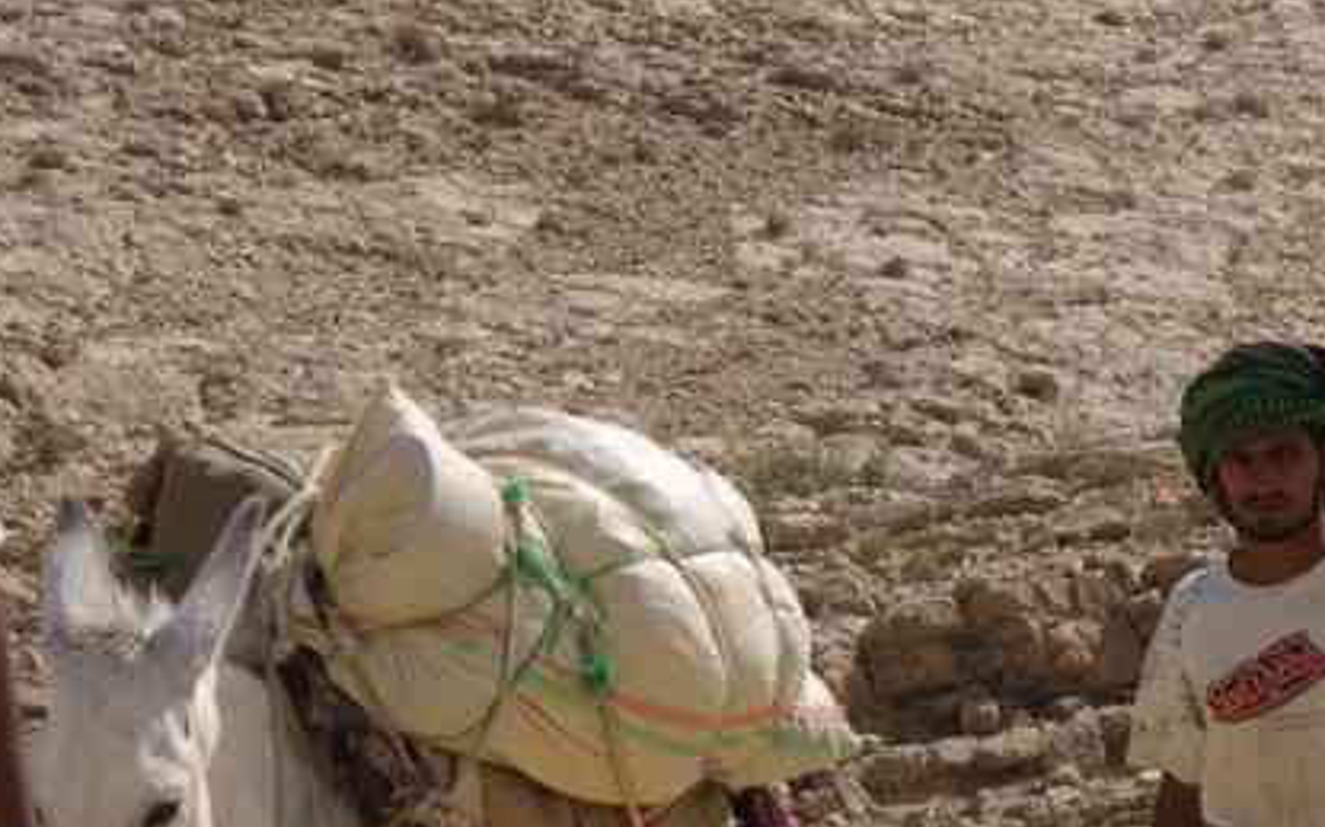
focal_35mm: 342
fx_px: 12345
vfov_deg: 3.8
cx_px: 1018
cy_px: 798
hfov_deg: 6.1
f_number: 9.5
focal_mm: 92.5
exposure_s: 1/250
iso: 100
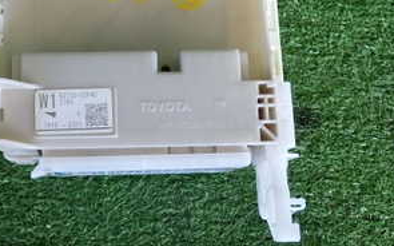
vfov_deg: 18.4
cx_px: 124
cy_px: 12
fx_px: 740
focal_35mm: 69
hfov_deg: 29.5
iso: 200
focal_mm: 5.79
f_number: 2.4
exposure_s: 1/80
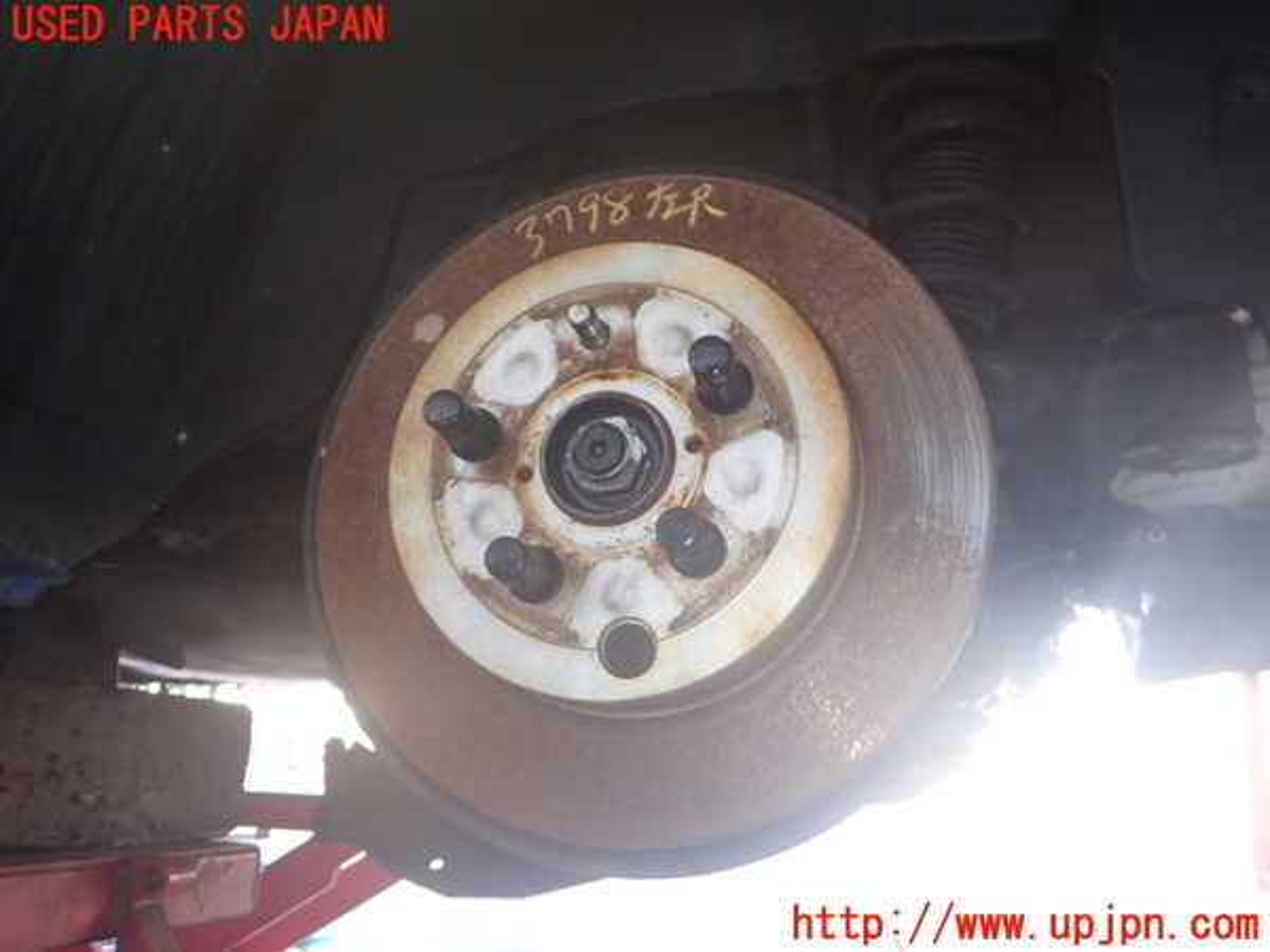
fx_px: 1101
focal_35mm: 30
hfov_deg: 60.0
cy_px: 476
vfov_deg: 46.8
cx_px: 635
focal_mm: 5.4
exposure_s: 1/50
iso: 200
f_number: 2.3
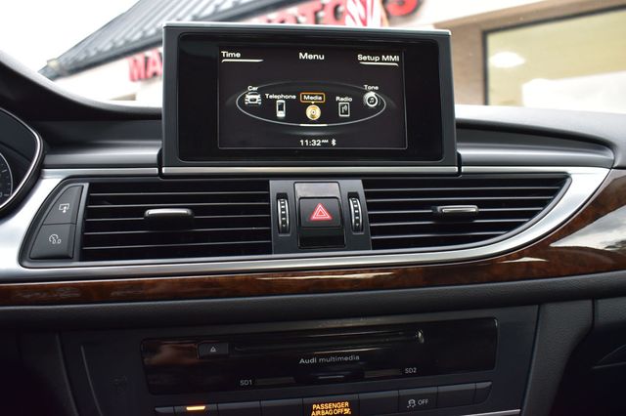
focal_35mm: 32
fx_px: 547
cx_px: 313
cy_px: 208
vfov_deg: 41.7
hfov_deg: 59.5
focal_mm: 21
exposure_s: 1/15
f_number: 6.3
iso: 720
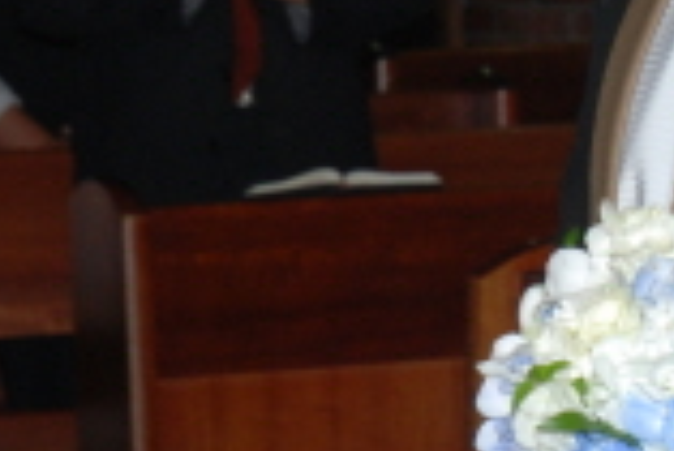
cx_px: 979
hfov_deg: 5.9
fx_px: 6465
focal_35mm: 345
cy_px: 11
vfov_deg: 4.0
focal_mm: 50
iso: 200
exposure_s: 1/60
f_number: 7.1
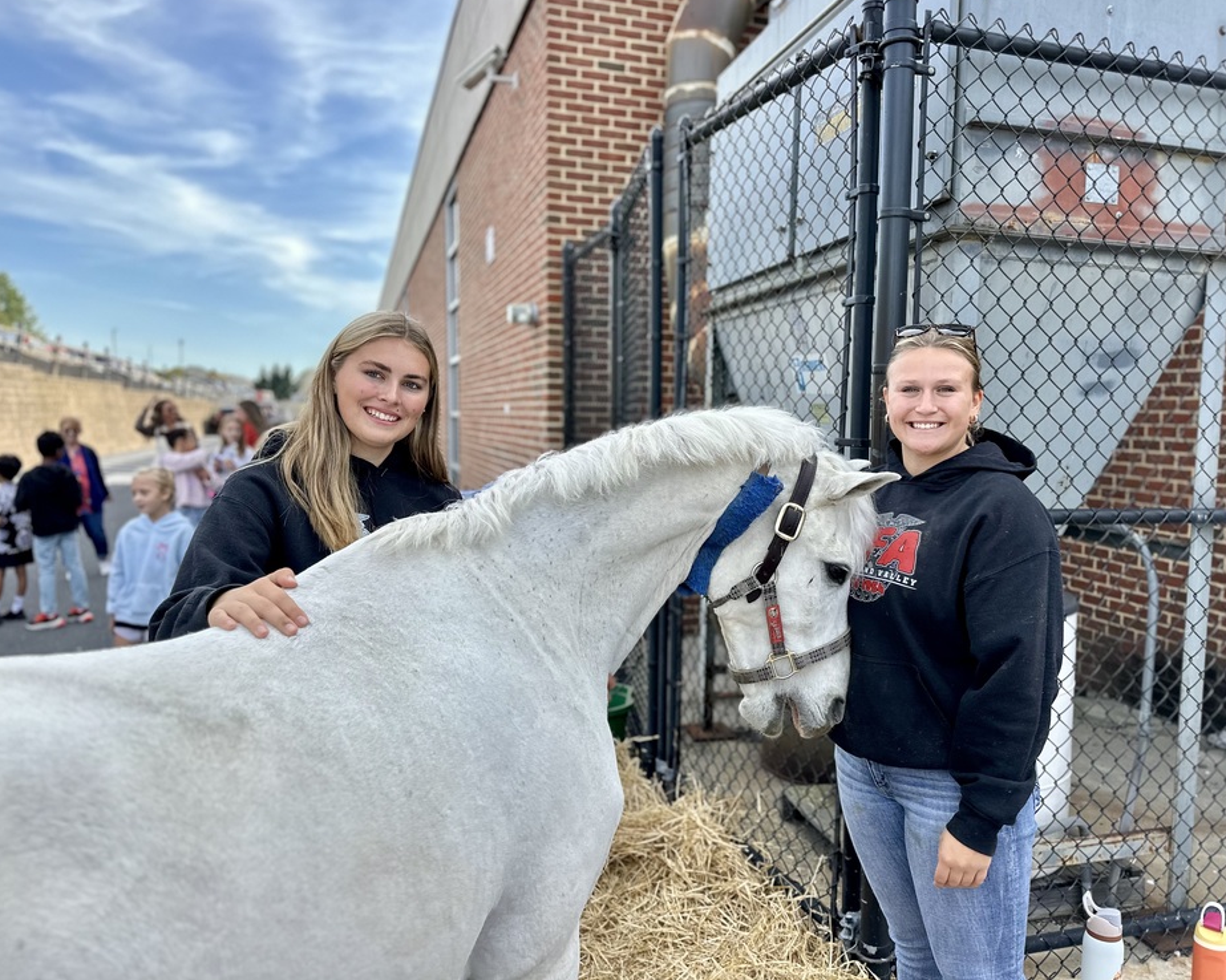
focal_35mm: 26
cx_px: 673
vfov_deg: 54.9
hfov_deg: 65.9
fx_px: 943
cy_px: 471
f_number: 1.78
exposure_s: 1/1433
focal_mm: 6.86
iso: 80
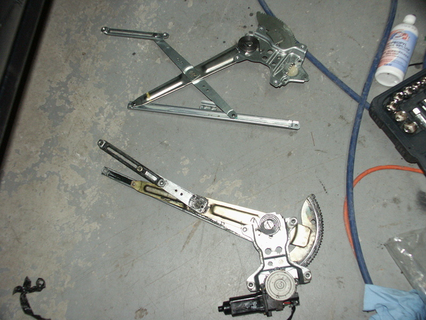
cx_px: 213
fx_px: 431
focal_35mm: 35
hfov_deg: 52.6
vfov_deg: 40.7
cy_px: 160
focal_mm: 9.16
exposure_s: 1/45
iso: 200
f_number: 2.8
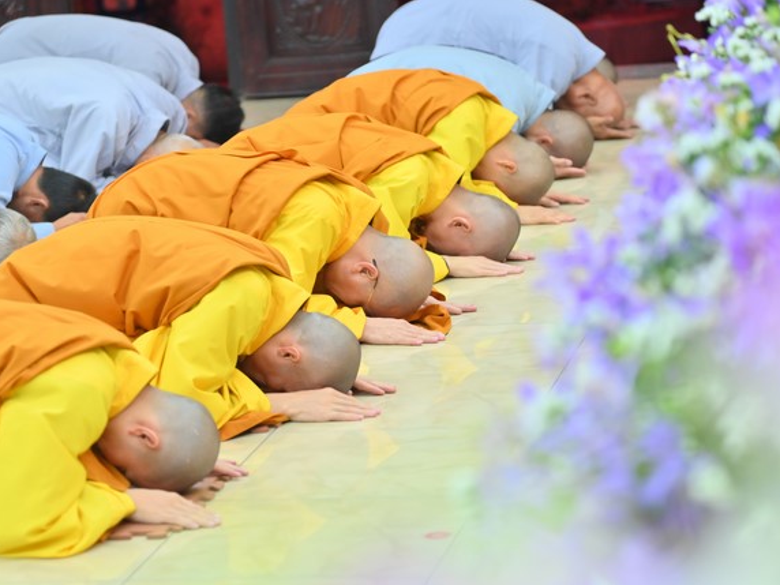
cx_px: 352
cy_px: 293
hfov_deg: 15.1
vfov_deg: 11.3
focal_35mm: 131
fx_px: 2952
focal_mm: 120
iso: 1600
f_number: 4
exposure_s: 1/50
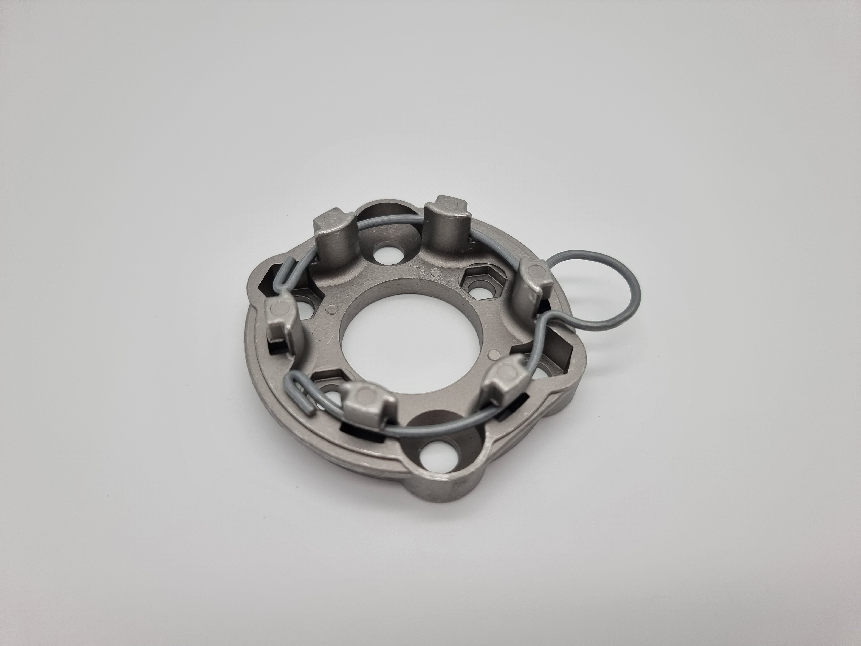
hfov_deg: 71.6
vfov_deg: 56.8
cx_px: 430
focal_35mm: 24
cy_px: 323
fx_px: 597
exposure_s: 1/219
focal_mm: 6.7
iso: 50
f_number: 1.8
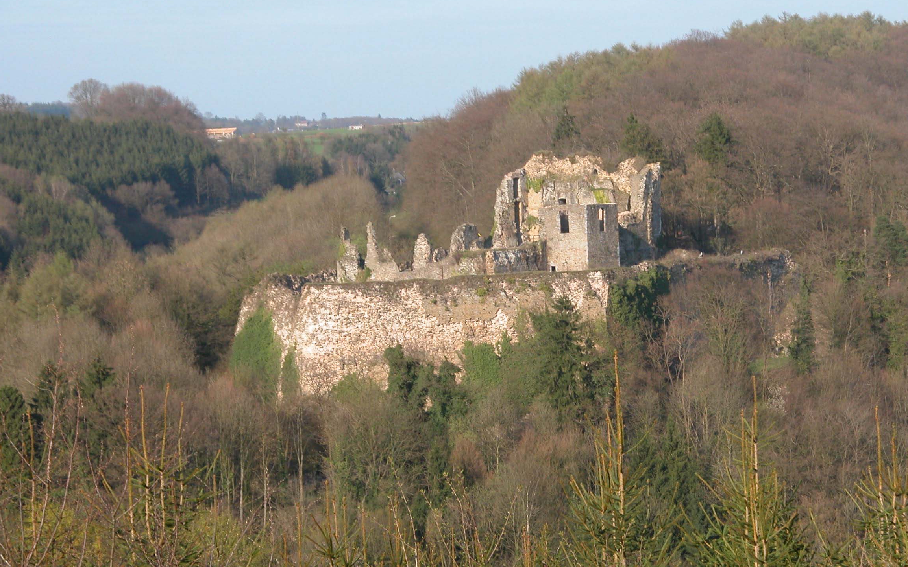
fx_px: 3959
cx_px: 482
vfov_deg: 8.2
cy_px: 366
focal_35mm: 160
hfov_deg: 13.1
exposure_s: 1/290
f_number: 4.8
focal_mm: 34.7
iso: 100
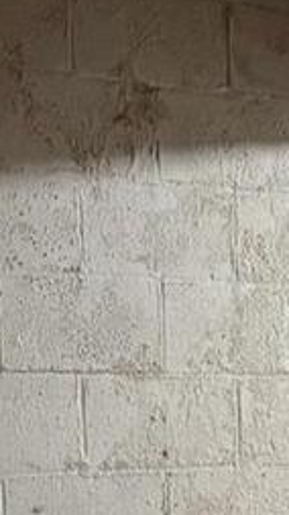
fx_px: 2170
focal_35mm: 159
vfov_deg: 13.2
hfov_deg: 7.2
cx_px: 698
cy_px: 623
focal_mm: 6.76
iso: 800
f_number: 1.78
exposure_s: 1/40
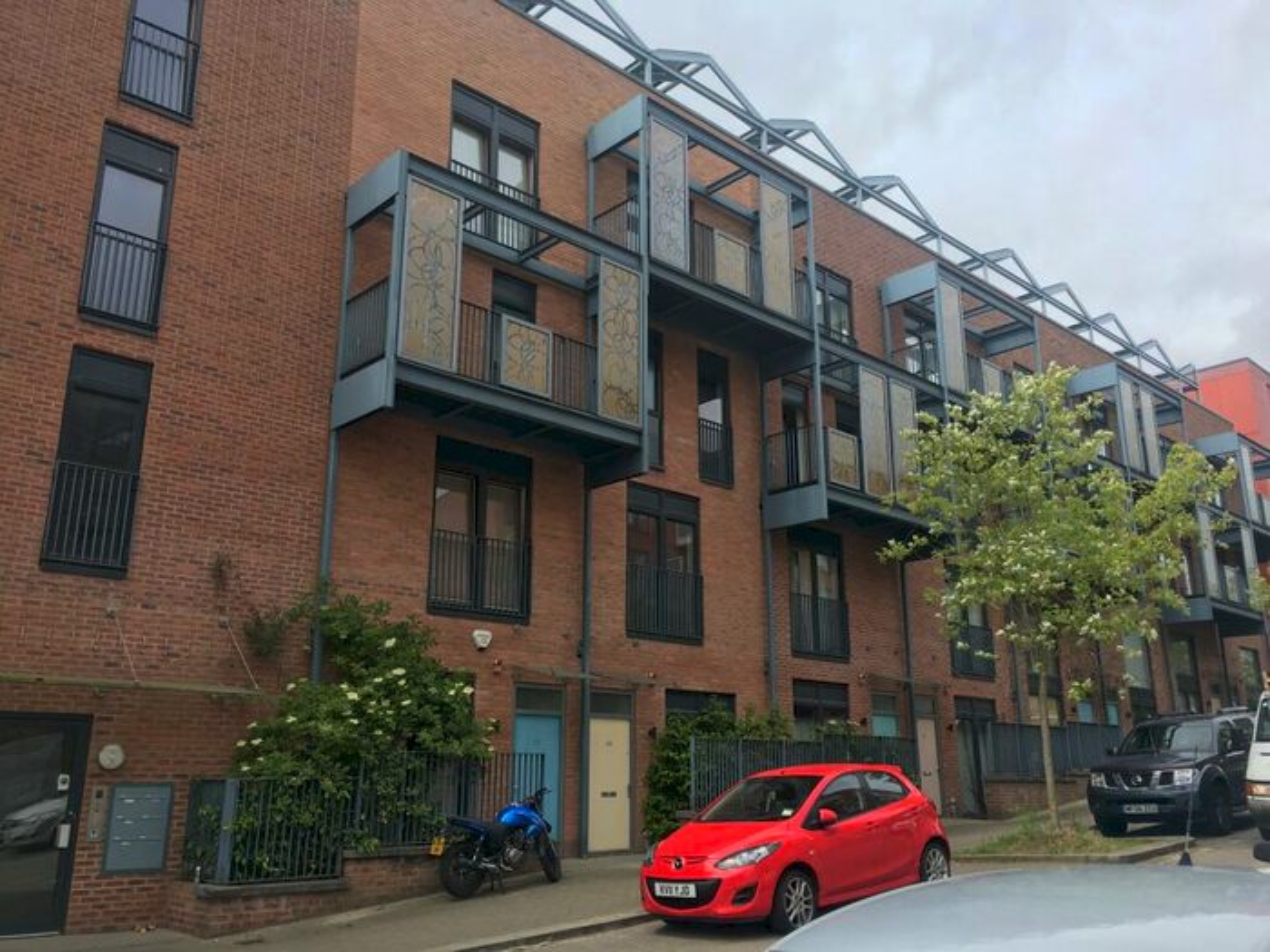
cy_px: 476
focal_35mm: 29
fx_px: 1064
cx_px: 635
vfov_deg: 48.2
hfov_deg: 61.7
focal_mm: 4.15
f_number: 2.2
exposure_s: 1/818
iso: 25
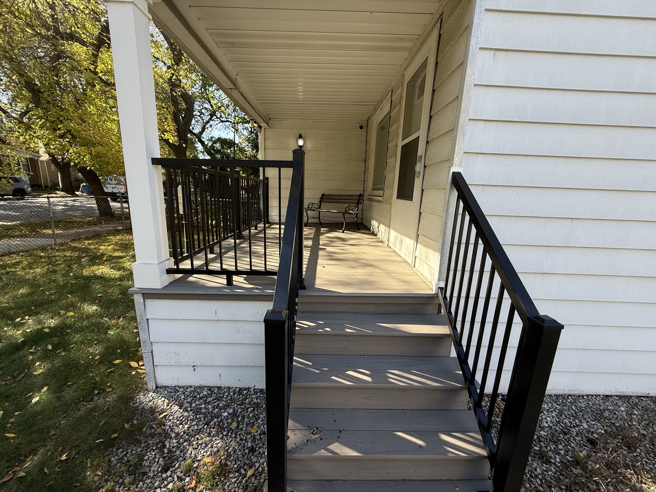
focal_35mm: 14
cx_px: 328
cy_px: 246
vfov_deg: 85.7
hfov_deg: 102.1
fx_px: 265
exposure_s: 1/335
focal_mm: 2.22
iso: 64
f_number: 2.2
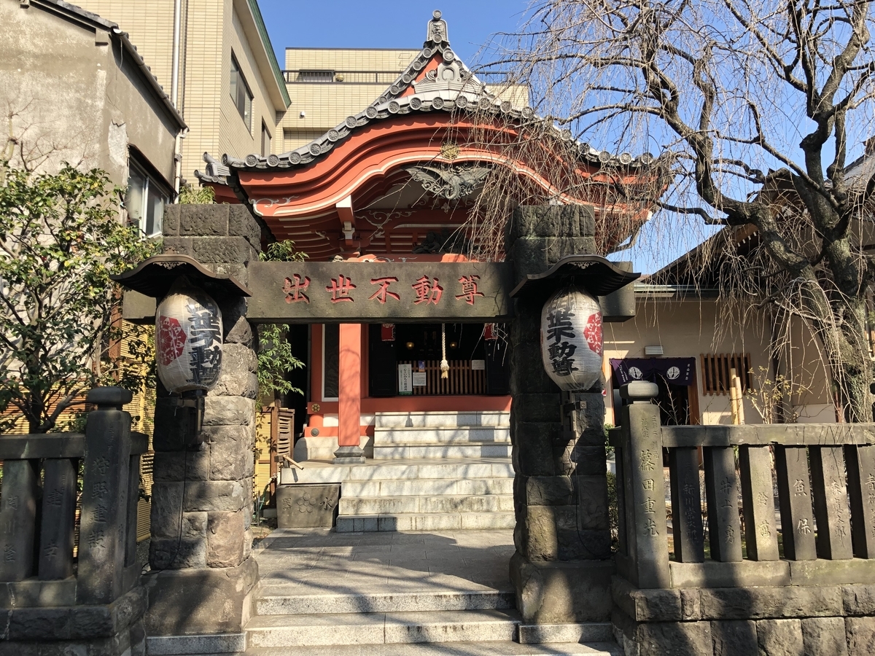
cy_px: 328
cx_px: 438
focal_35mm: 28
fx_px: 708
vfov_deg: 49.7
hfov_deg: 63.4
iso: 20
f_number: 1.8
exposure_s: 1/883
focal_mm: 3.99
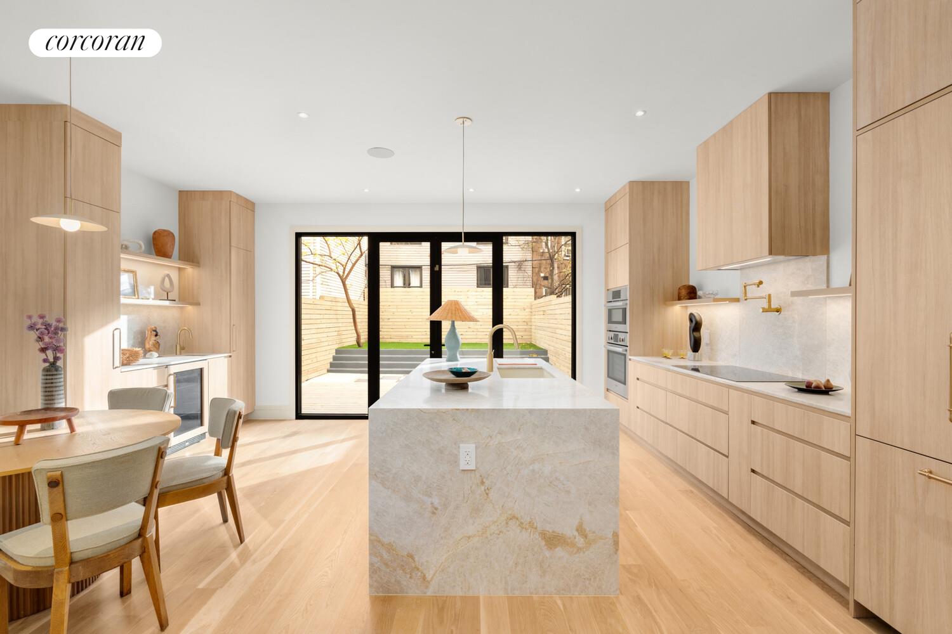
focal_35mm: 16
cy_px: 317
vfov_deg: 73.7
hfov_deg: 96.7
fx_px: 423
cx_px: 476
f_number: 11
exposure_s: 1/3
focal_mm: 16
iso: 400
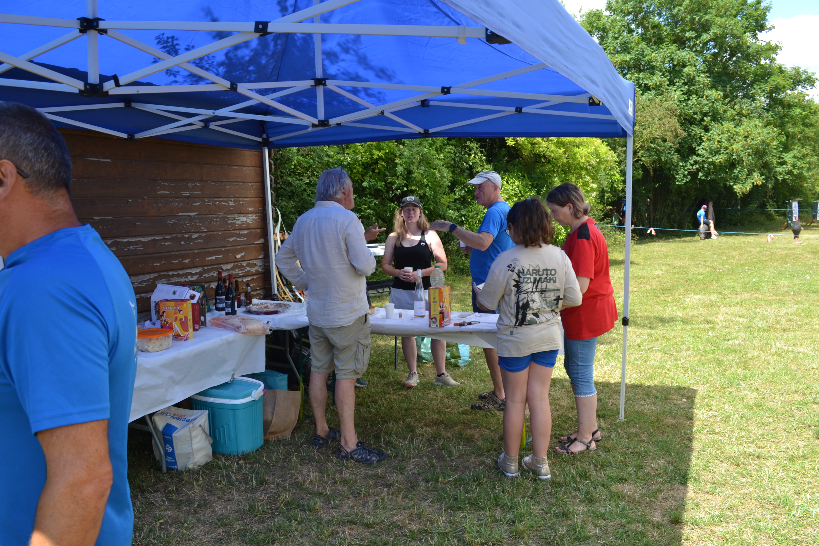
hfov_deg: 65.5
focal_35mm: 28
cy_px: 271
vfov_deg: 46.4
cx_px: 417
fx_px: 637
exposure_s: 1/125
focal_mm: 18
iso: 100
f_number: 5.6
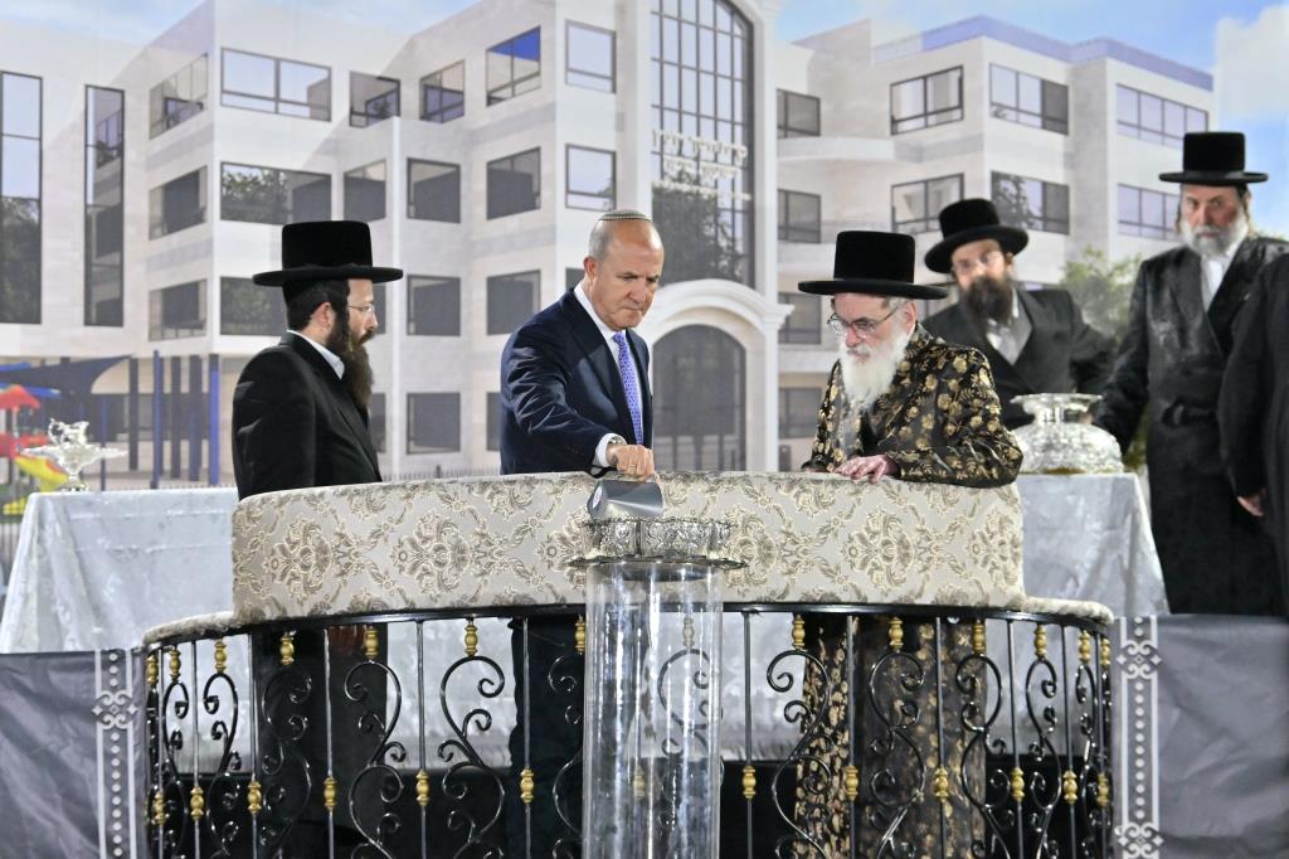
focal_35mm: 150
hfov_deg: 13.7
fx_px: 5369
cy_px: 430
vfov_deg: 9.1
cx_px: 644
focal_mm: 100
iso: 1600
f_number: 2.8
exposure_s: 1/200
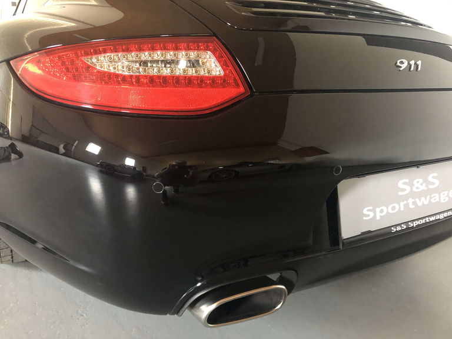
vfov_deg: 49.7
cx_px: 226
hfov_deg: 63.4
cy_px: 170
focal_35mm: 28
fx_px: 366
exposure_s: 1/4
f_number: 1.8
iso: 125
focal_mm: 3.99
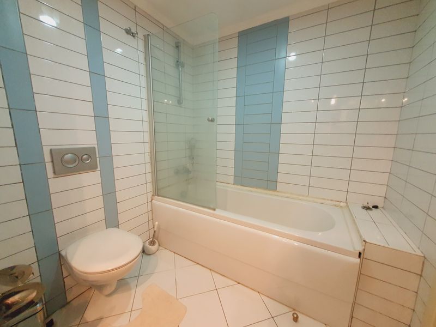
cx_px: 218
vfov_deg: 89.9
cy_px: 164
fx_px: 164
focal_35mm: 13
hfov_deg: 106.2
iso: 800
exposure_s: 1/33
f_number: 2.2
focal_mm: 1.8
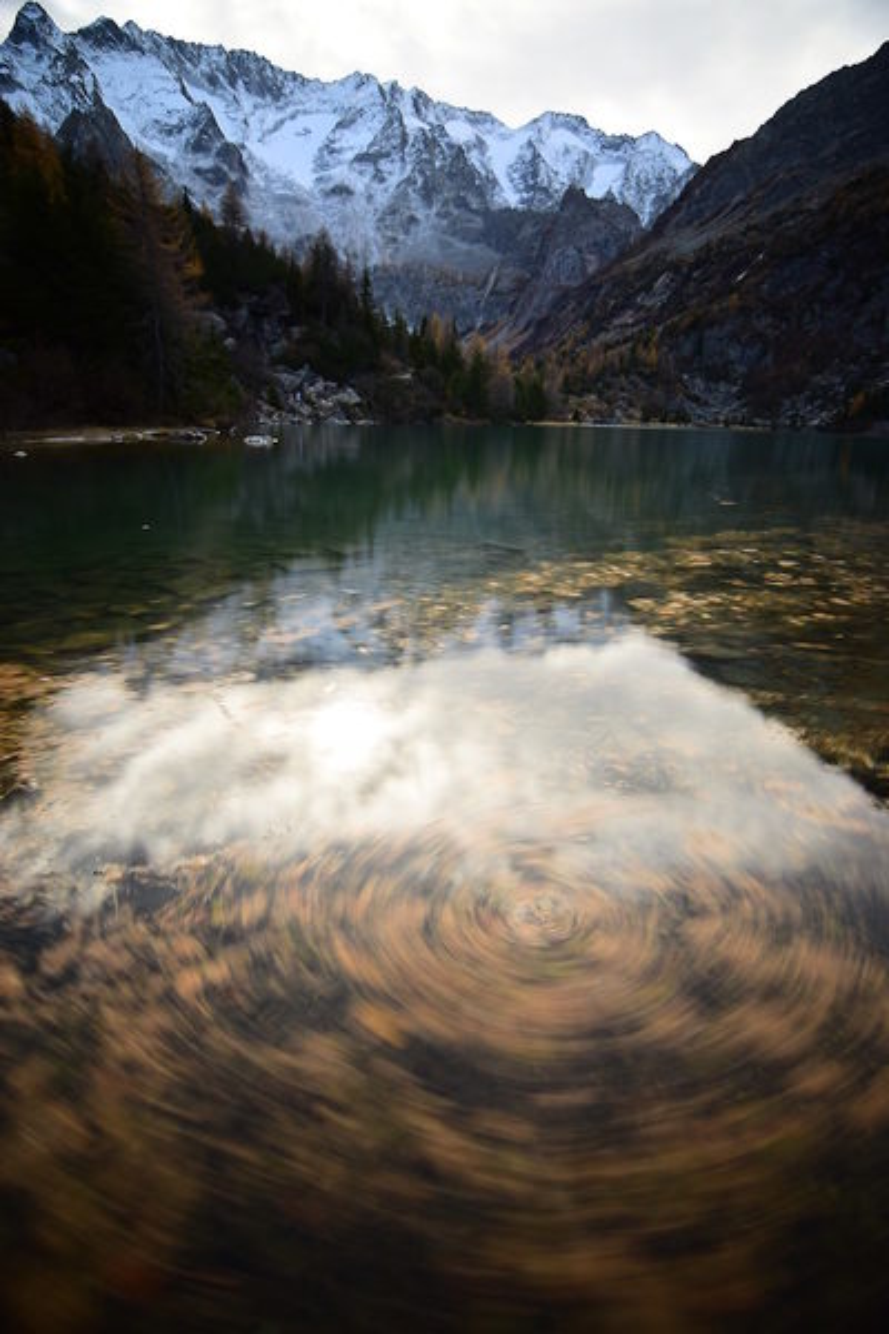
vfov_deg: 95.0
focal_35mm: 16
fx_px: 611
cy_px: 667
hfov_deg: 72.1
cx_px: 444
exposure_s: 2.5
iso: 100
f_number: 2.8
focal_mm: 11
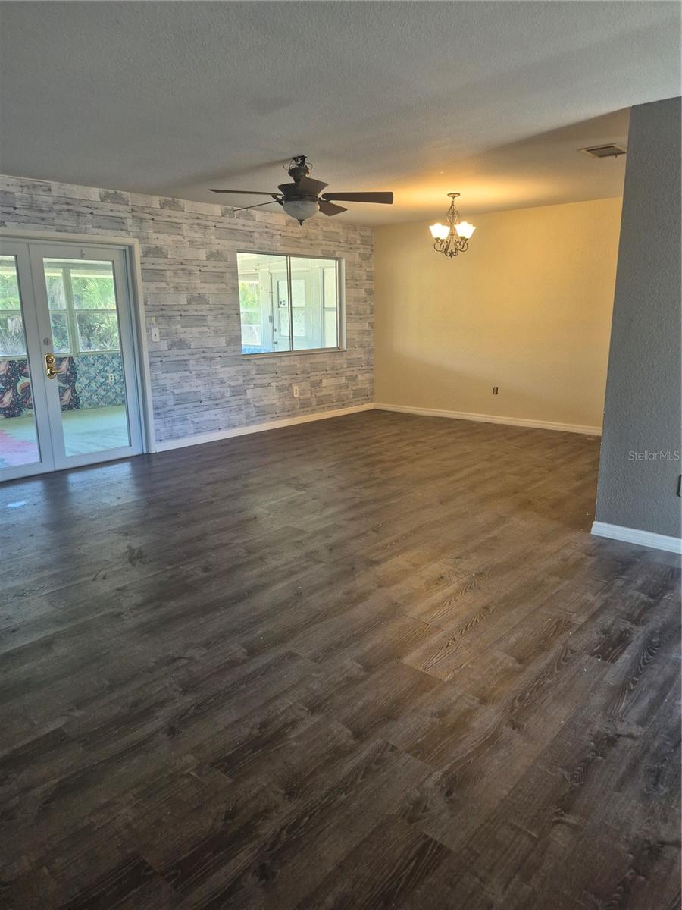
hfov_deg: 58.9
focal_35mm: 23
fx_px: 604
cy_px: 455
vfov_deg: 73.9
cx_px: 341
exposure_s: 1/120
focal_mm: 5.4
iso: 250
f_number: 1.8
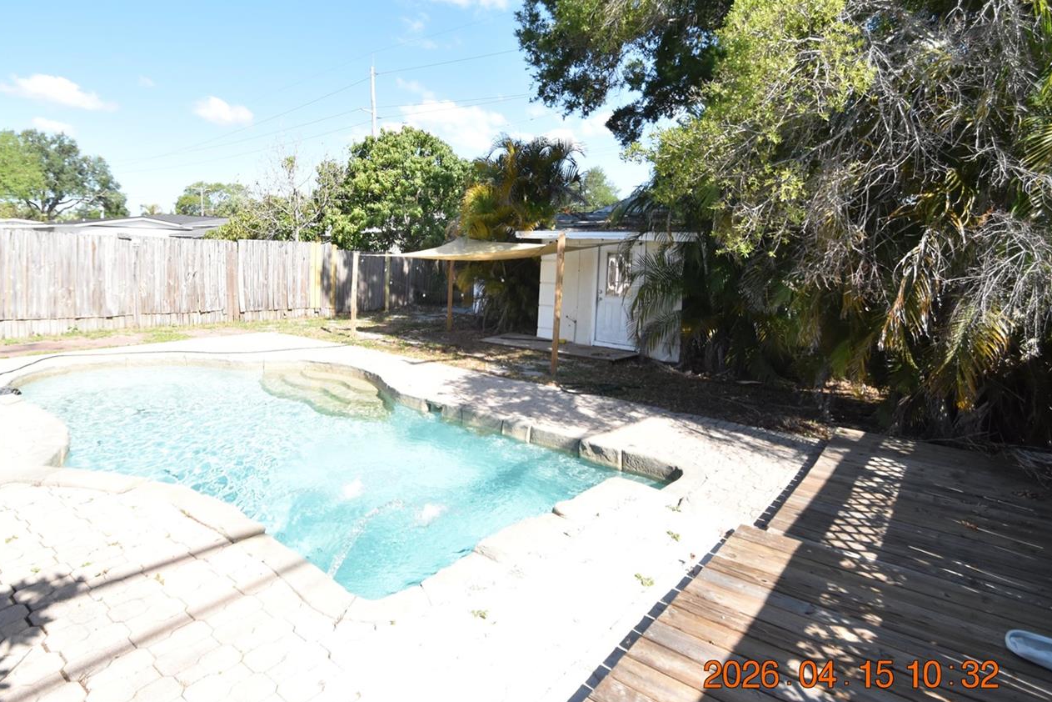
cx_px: 458
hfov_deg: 86.5
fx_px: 555
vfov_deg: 64.2
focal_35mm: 19
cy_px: 297
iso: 800
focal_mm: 10
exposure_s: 1/3000
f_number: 3.5
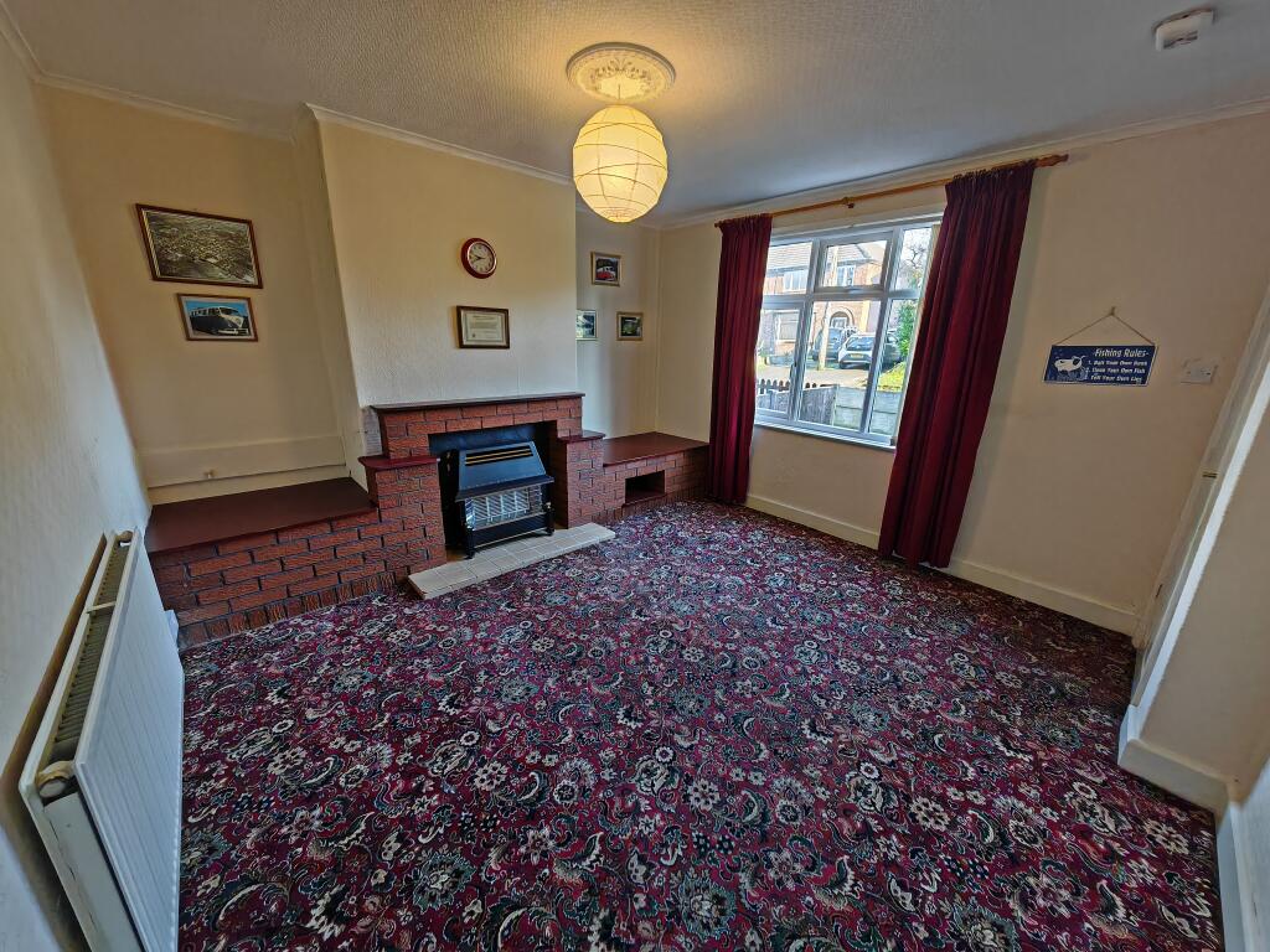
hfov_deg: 106.2
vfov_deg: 89.9
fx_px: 477
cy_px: 476
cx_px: 635
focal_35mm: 13
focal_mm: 1.82
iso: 400
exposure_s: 1/33
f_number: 2
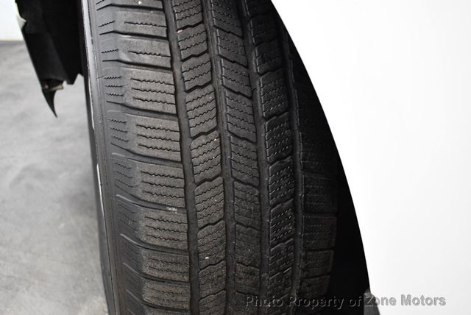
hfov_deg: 53.1
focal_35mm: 36
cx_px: 236
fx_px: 471
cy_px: 158
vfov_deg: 36.9
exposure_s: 1/125
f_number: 3.5
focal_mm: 18
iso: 2500
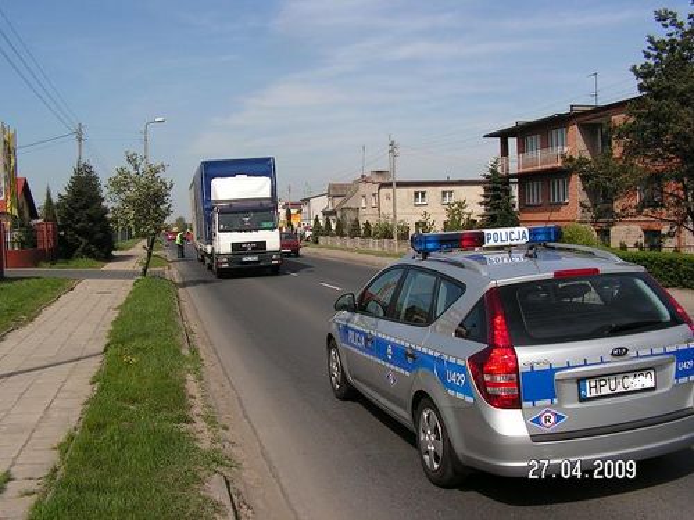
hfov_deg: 51.4
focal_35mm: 36
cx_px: 347
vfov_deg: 39.7
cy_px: 260
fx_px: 722
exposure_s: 1/640
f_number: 4.8
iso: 64
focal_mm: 6
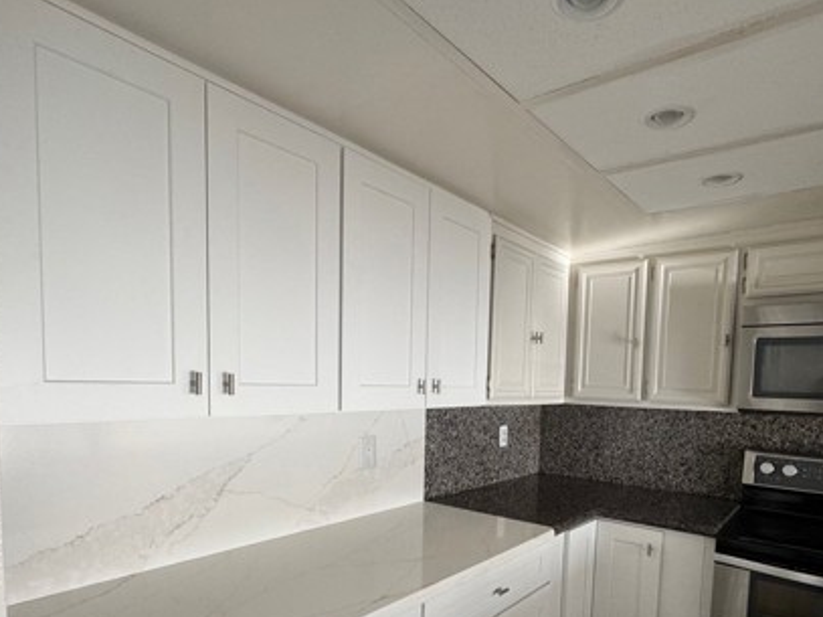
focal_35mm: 22
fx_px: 523
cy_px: 419
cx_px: 455
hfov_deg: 76.2
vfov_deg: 59.4
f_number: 2.2
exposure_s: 1/99
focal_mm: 2.22
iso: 100
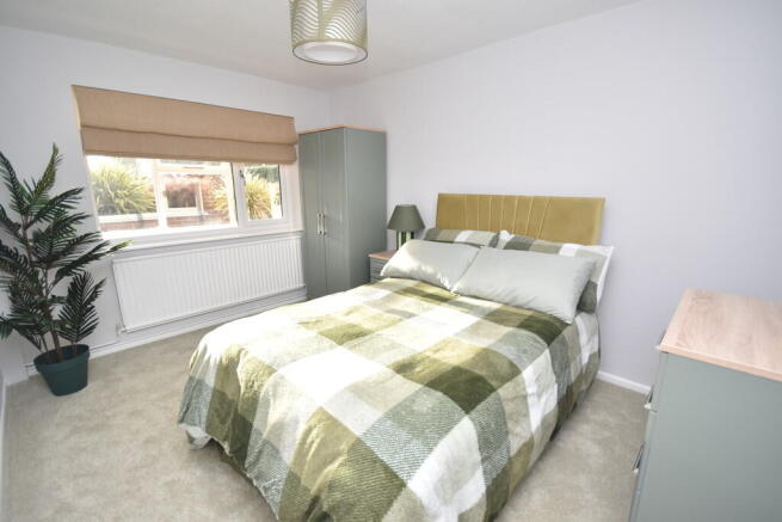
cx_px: 391
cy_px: 261
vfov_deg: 77.4
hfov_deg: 100.4
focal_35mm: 15
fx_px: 326
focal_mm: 10
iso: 640
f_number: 5
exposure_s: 1/200
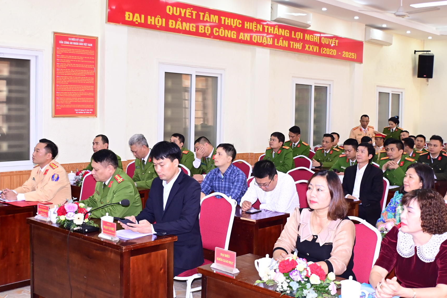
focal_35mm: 45
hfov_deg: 43.6
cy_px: 150
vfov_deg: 29.9
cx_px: 218
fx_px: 559
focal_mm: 26
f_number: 4.5
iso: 1600
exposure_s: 1/200
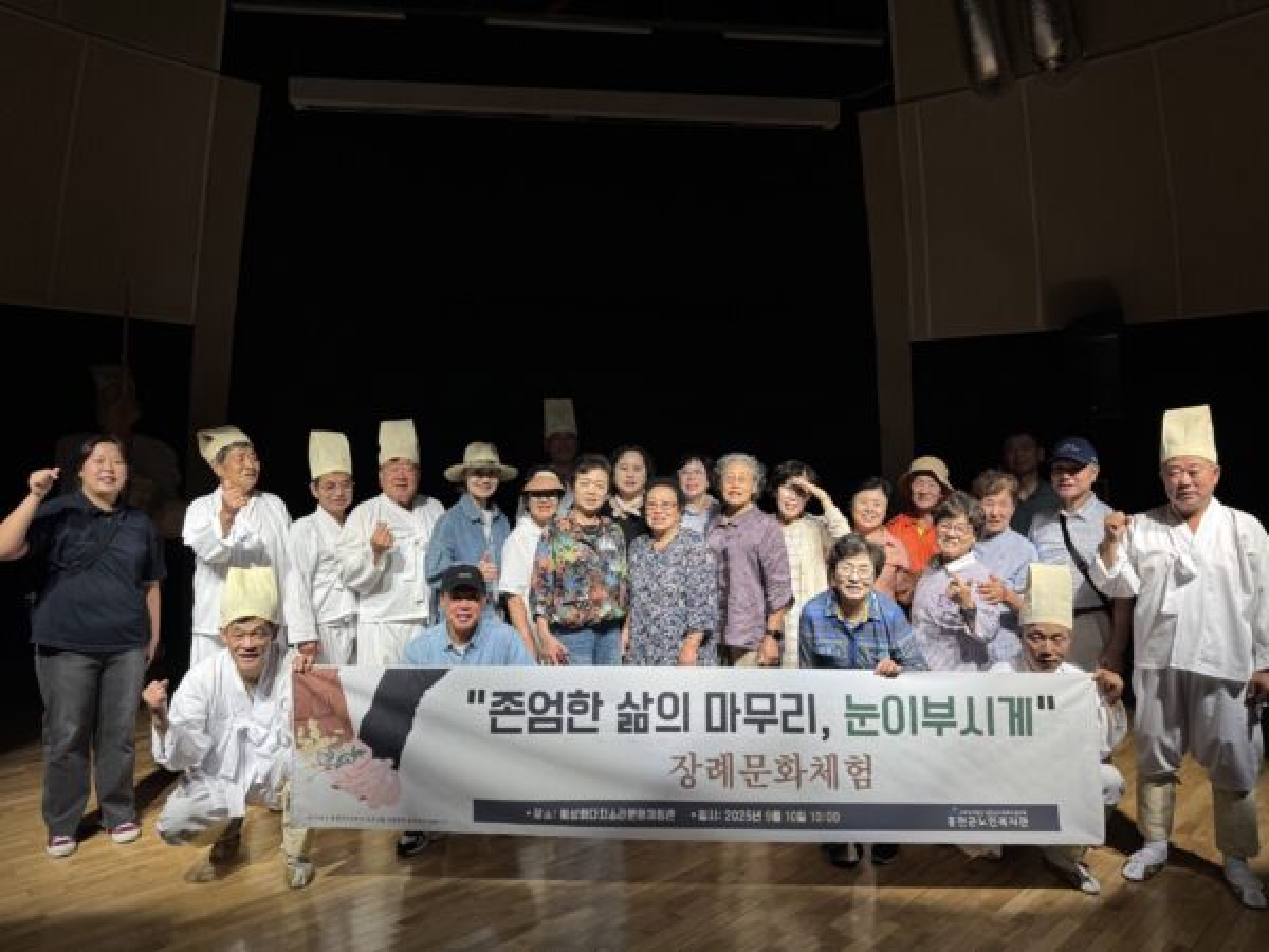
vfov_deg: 56.8
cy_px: 476
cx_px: 634
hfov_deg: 71.6
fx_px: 880
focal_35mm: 24
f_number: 1.78
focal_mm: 6.76
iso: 80
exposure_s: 1/539
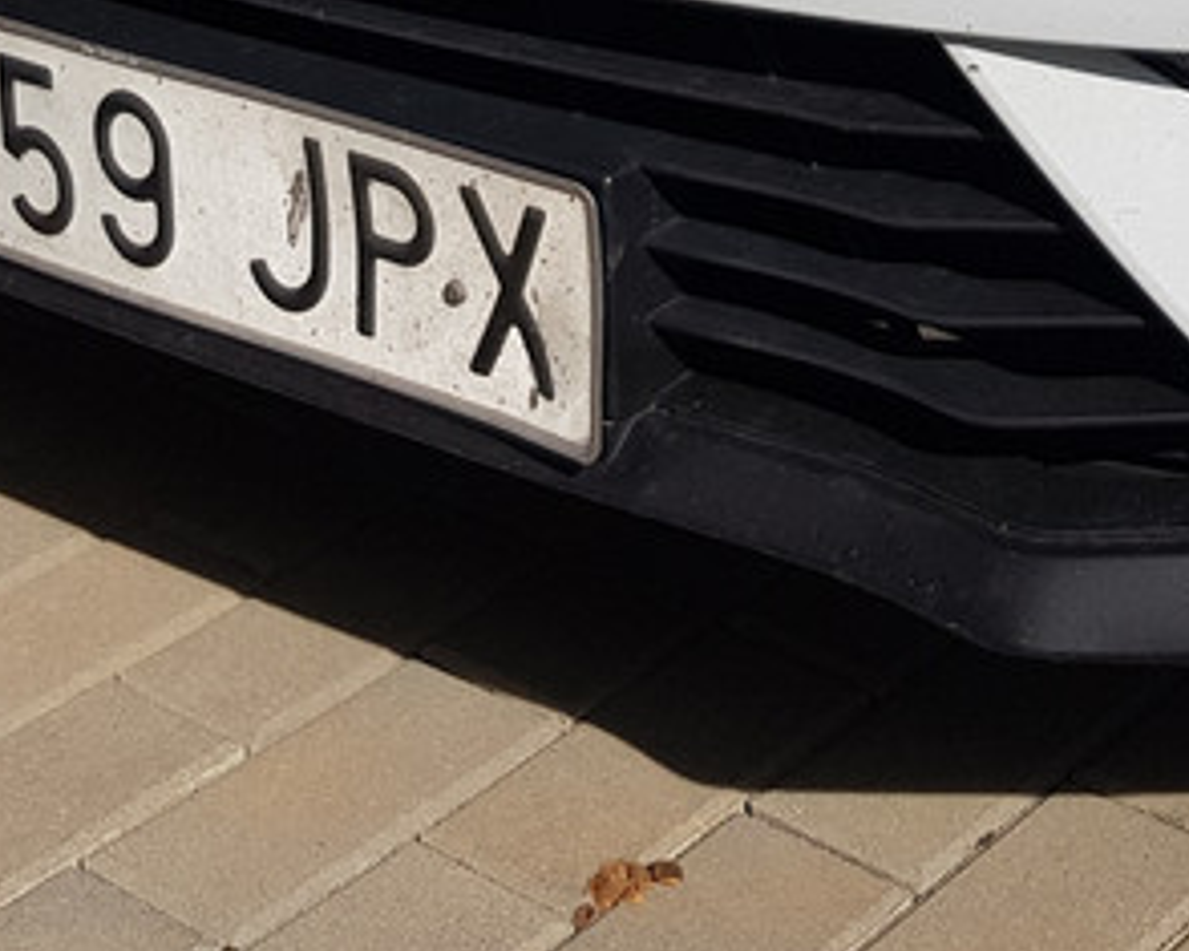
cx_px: 872
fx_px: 3236
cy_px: -554
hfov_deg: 20.7
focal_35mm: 92
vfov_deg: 15.2
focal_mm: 4.3
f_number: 1.7
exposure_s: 1/4056
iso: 40
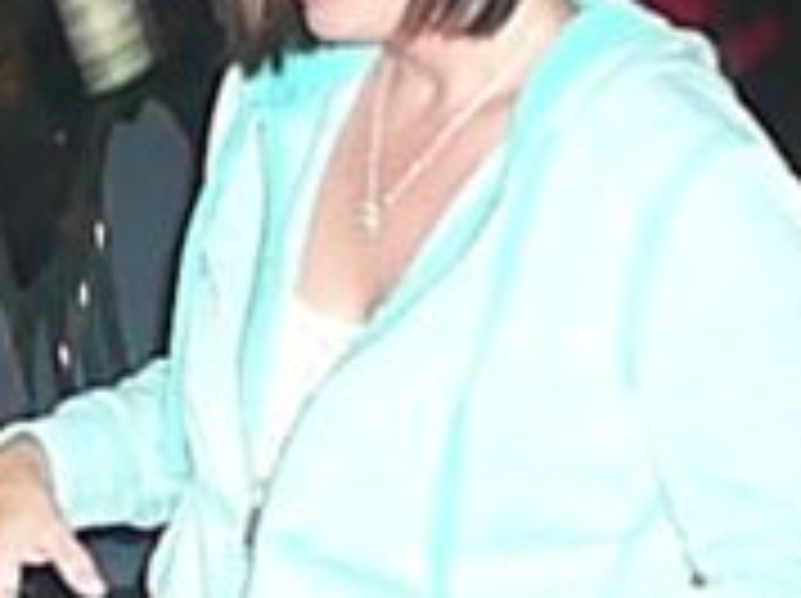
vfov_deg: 11.3
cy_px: -157
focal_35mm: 128
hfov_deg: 14.9
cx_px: -153
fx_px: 2958
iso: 800
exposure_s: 1/30
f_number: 2.8
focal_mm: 5.2
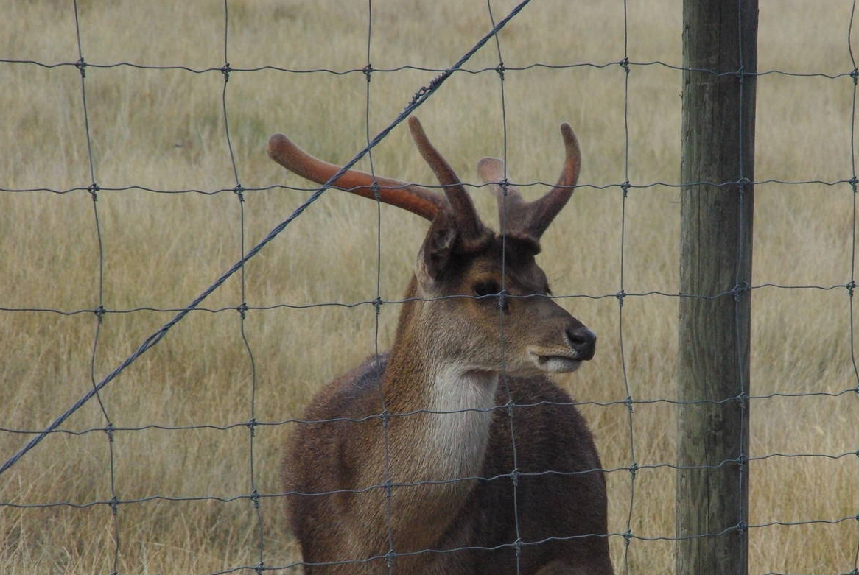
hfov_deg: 7.5
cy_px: 384
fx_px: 6523
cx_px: 523
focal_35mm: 273
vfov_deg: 5.0
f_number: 11
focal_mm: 133
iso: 1600
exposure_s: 1/1000
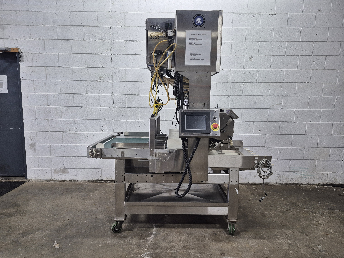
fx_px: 229
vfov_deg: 58.9
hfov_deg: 73.9
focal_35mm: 23
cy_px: 129
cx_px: 172
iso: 200
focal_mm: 5.4
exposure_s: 1/120
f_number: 1.8
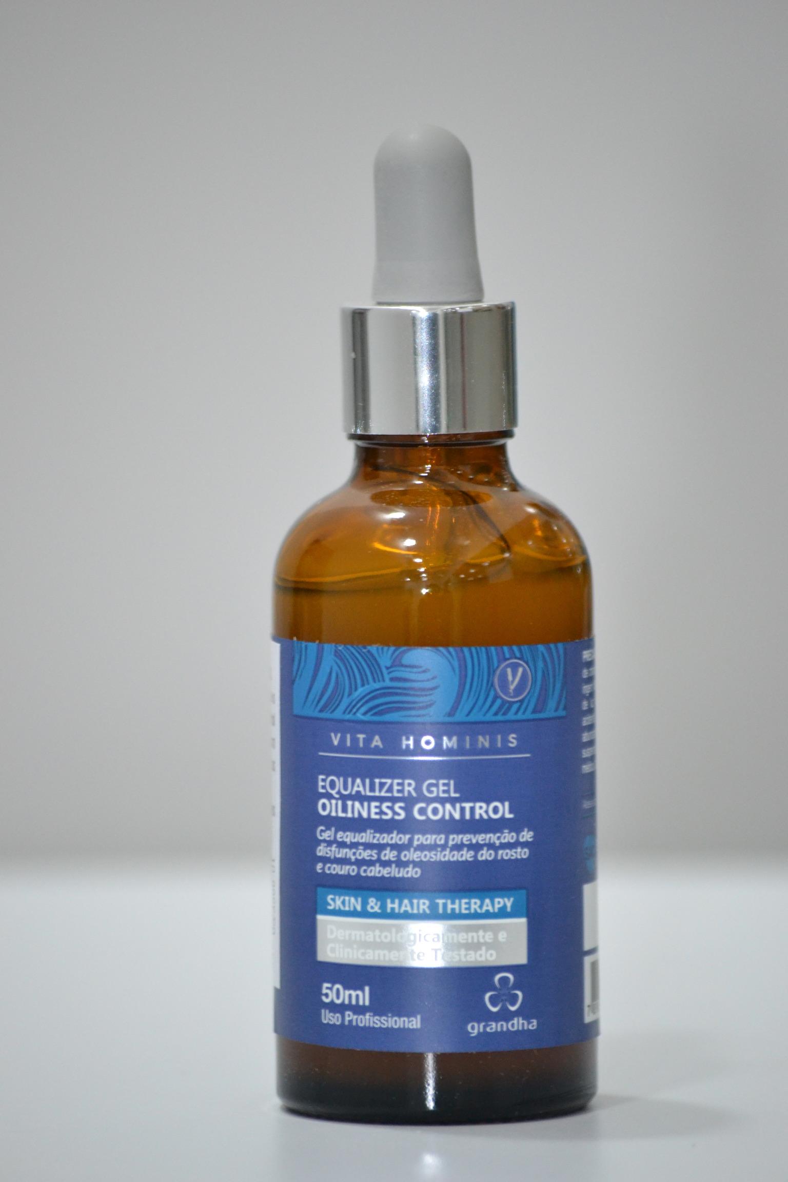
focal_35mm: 262
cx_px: 394
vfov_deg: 7.8
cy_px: 591
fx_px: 8618
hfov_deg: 5.2
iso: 1600
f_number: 5.3
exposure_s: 1/80
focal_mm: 175
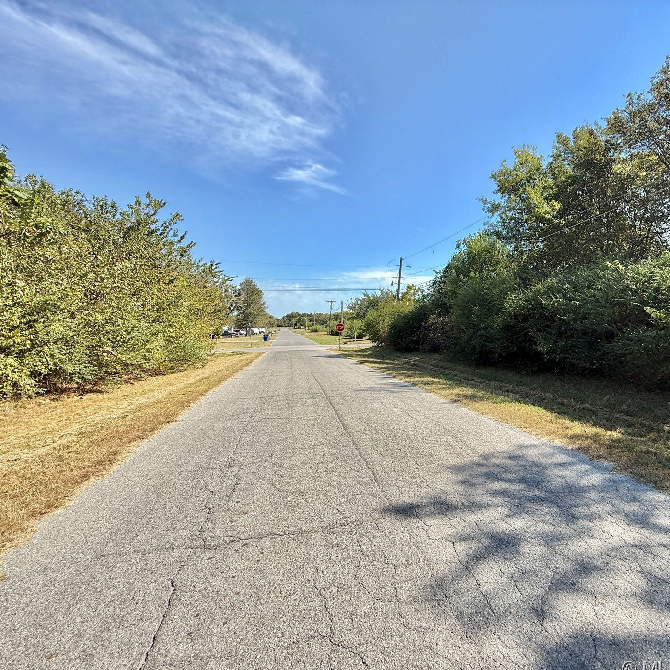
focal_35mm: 17
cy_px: 344
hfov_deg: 80.7
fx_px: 372
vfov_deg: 83.9
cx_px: 456
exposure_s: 1/1613
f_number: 2.2
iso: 50
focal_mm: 2.22
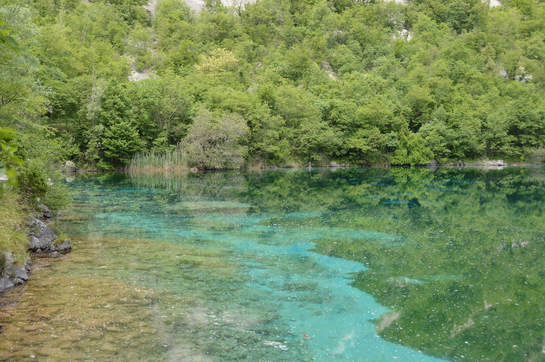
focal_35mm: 48
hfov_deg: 41.1
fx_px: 726
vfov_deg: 28.0
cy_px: 181
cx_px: 272
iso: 200
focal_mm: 32
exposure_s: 1/400
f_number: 5.6
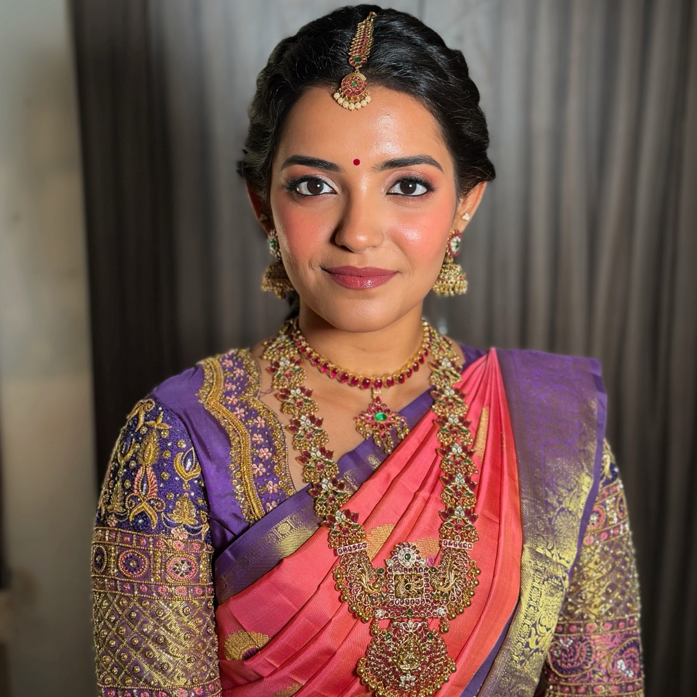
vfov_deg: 30.0
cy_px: 359
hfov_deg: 30.0
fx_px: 1298
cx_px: 348
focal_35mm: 57
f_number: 1.78
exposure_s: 1/50
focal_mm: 6.86
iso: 64
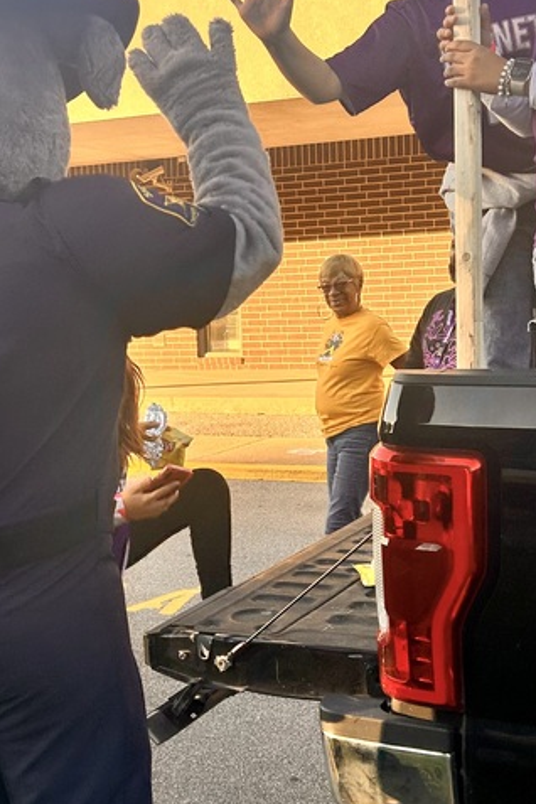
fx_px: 1295
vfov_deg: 34.5
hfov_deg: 23.4
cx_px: 243
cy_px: 408
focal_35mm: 58
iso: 50
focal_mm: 5.7
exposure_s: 1/814
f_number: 1.5
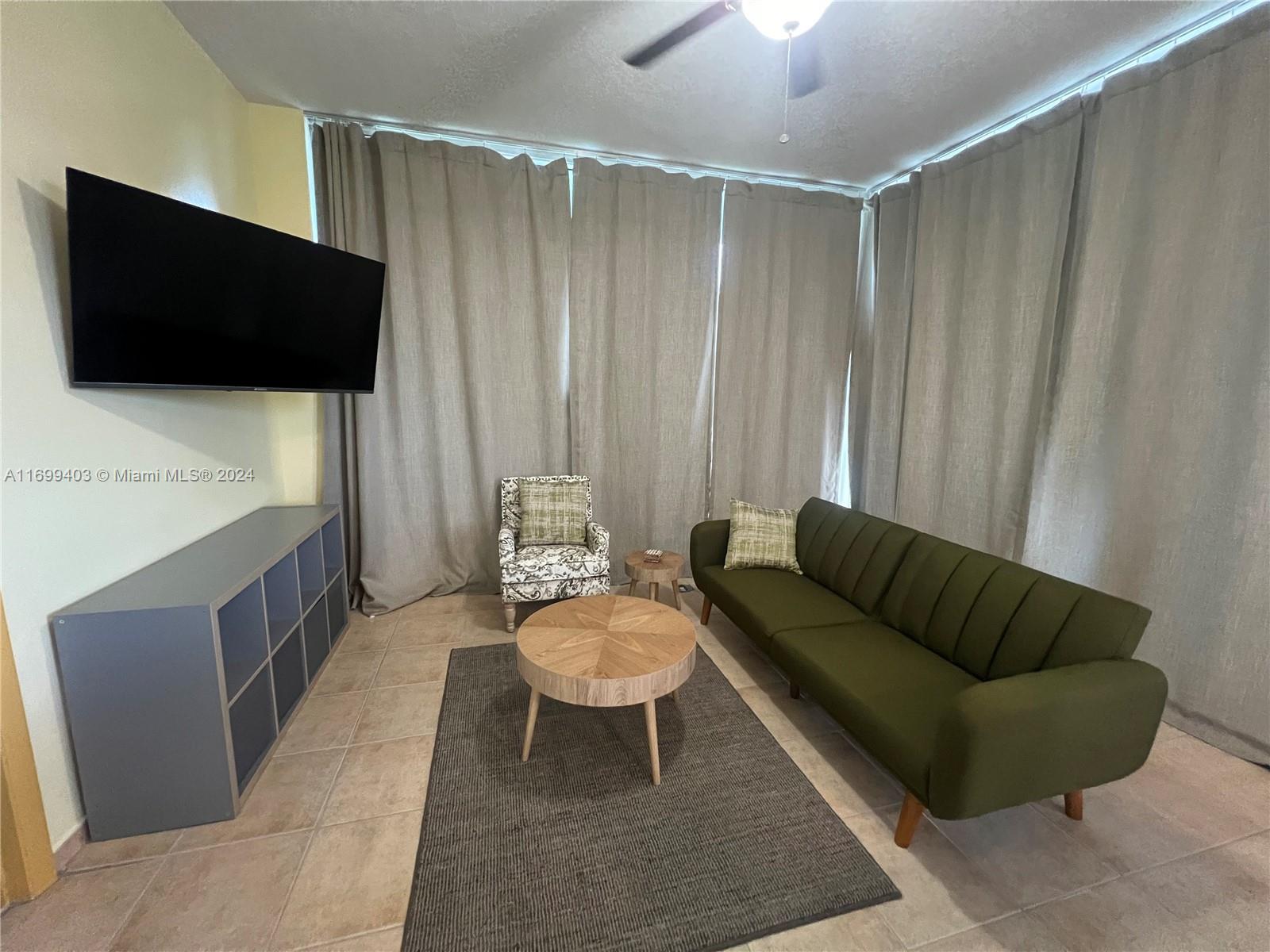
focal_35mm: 13
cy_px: 476
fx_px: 477
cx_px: 635
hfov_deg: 106.2
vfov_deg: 89.9
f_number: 1.8
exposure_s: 1/60
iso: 800
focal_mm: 1.57
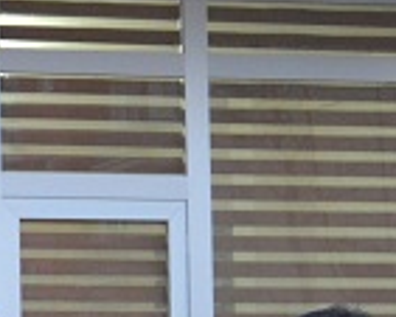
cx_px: -494
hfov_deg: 9.5
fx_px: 2158
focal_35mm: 184
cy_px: 313
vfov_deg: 8.4
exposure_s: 1/60
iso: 1000
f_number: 3.5
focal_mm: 20
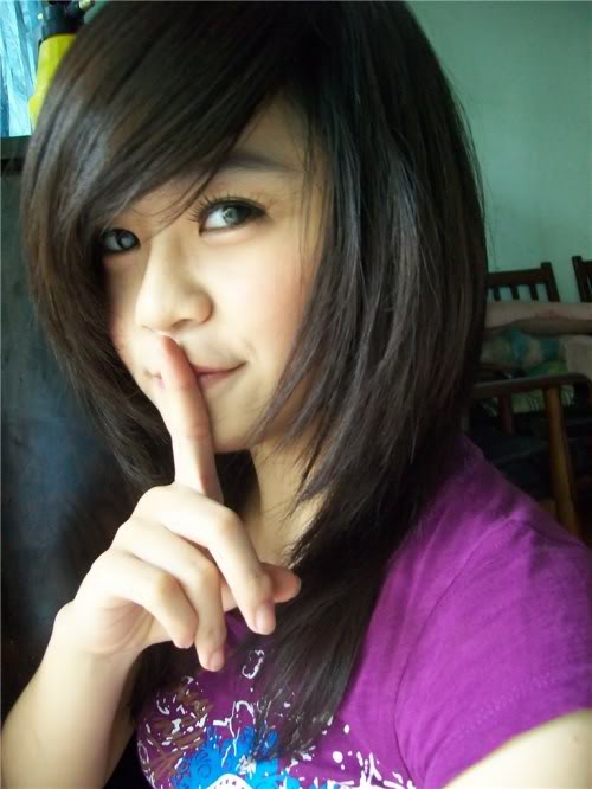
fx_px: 775
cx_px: 296
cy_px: 394
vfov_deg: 53.9
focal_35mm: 34
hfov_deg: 41.8
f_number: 2.7
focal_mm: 6.1
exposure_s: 1/20
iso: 400
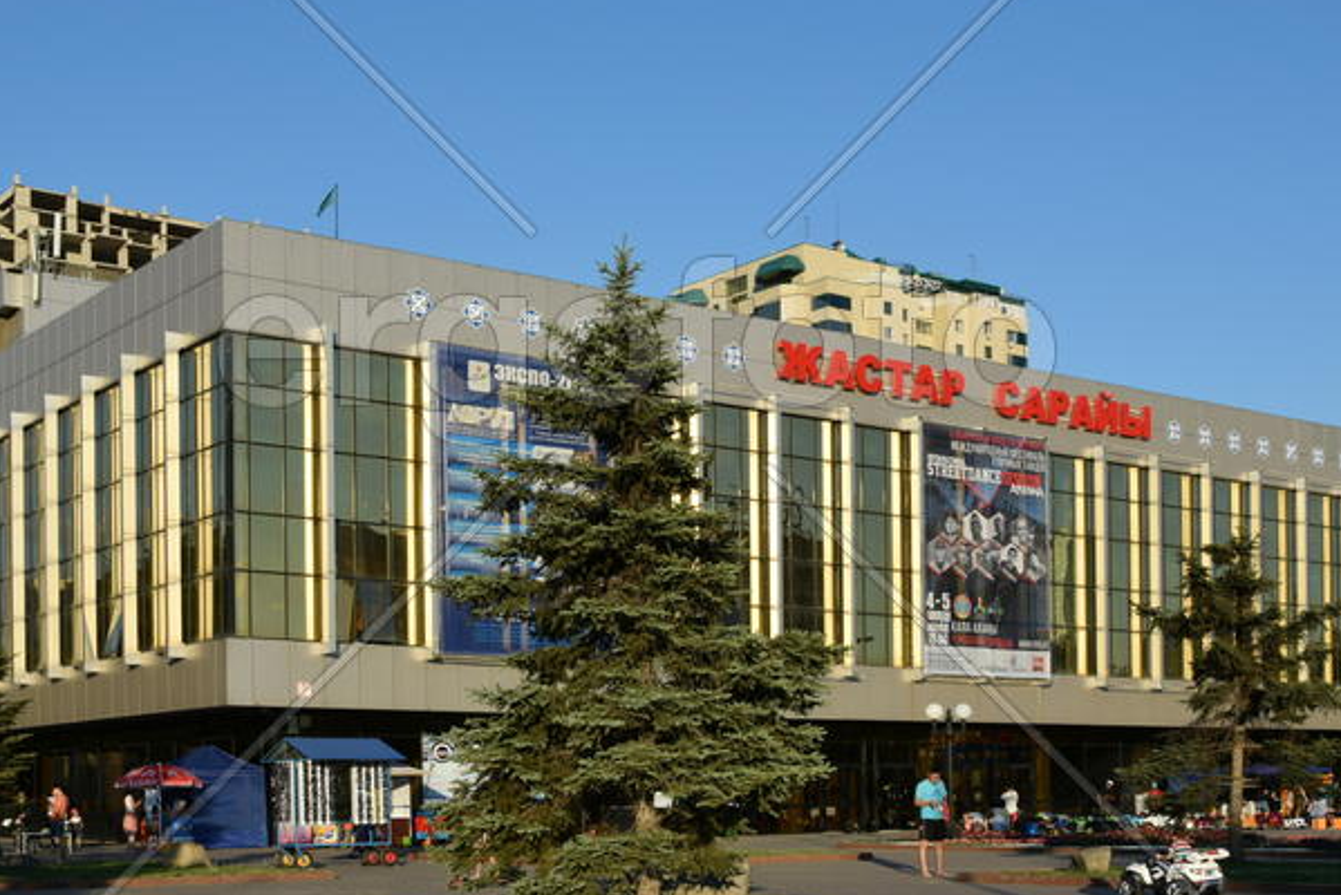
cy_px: 351
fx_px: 1704
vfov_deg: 29.4
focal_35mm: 46
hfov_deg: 43.0
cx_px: 649
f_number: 9
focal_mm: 21
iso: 100
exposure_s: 1/160
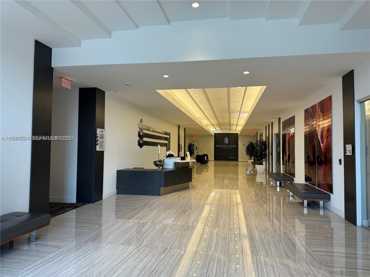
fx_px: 257
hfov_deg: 71.6
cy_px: 138
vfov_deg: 56.8
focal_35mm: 24
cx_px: 185
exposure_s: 1/120
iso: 80
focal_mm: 6.76
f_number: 1.78
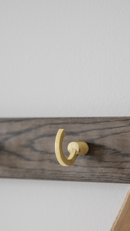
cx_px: 69
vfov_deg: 19.4
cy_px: 153
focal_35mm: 110
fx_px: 674
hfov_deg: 11.0
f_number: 4
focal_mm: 70
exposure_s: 1/80
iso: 1250
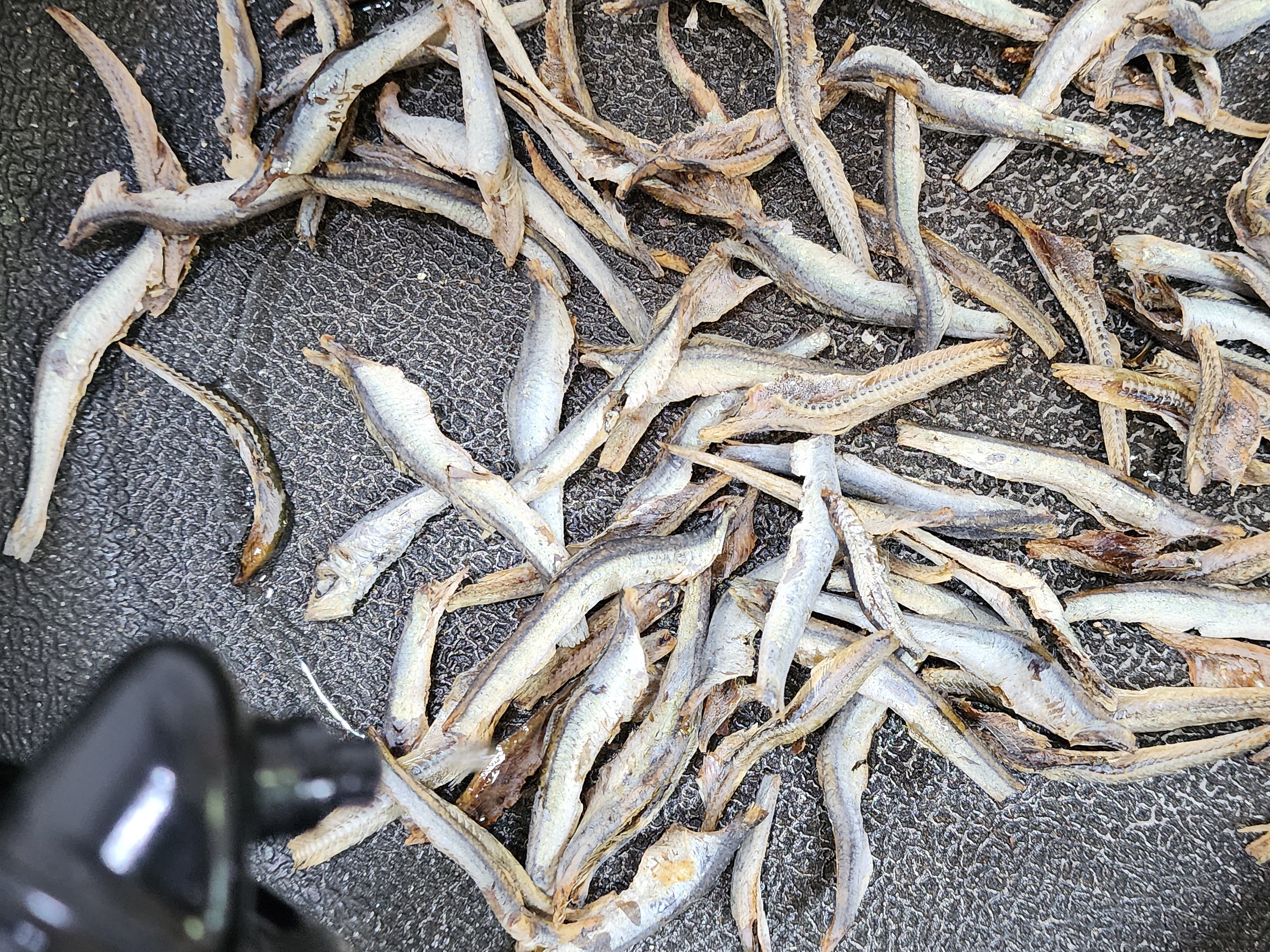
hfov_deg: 47.7
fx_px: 1431
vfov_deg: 36.8
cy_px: 443
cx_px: 736
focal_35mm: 39
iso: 640
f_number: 1.8
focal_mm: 6.4
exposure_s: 1/40
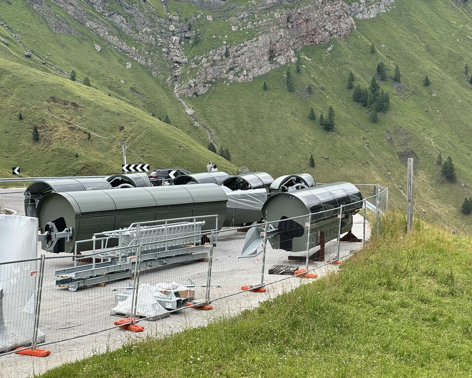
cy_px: 190
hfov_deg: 23.6
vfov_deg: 18.9
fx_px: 1132
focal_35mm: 81
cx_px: 227
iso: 25
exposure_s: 1/132
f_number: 2.8
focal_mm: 9
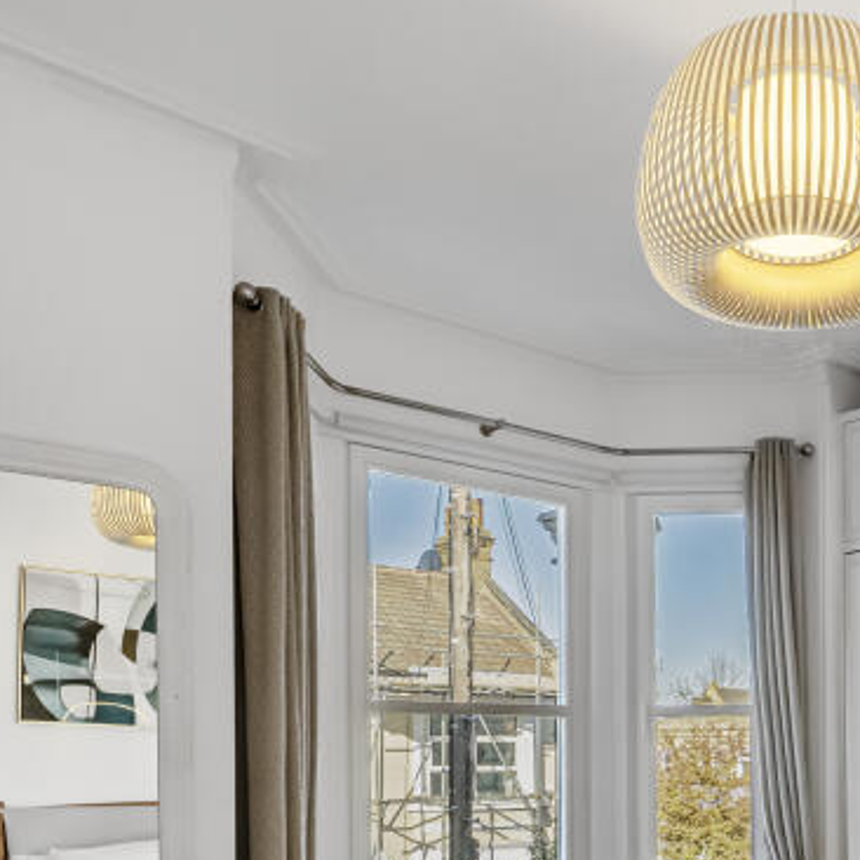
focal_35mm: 38
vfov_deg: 40.2
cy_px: 793
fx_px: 1068
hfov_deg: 40.1
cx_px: 799
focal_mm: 16
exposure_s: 1/1000
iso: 1000
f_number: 8
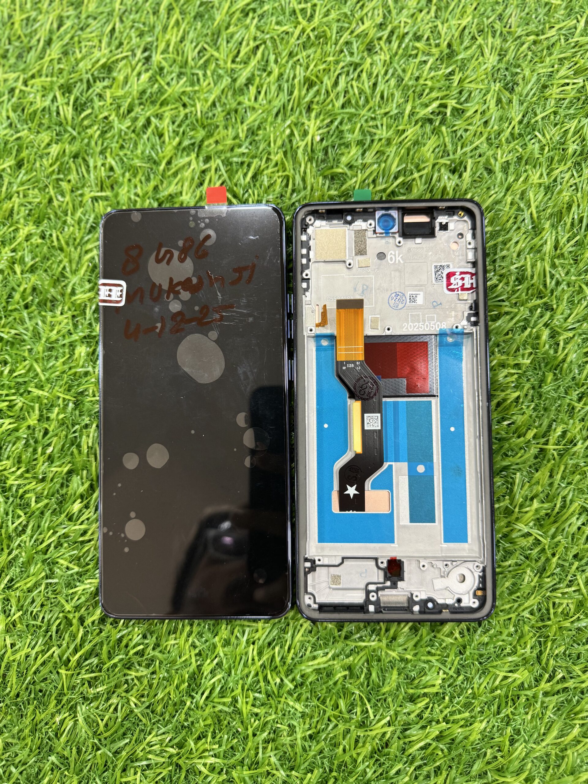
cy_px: 392
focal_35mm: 24
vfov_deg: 71.6
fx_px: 544
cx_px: 294
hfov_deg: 56.8
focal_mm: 6.76
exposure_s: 1/50
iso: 160
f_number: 1.78
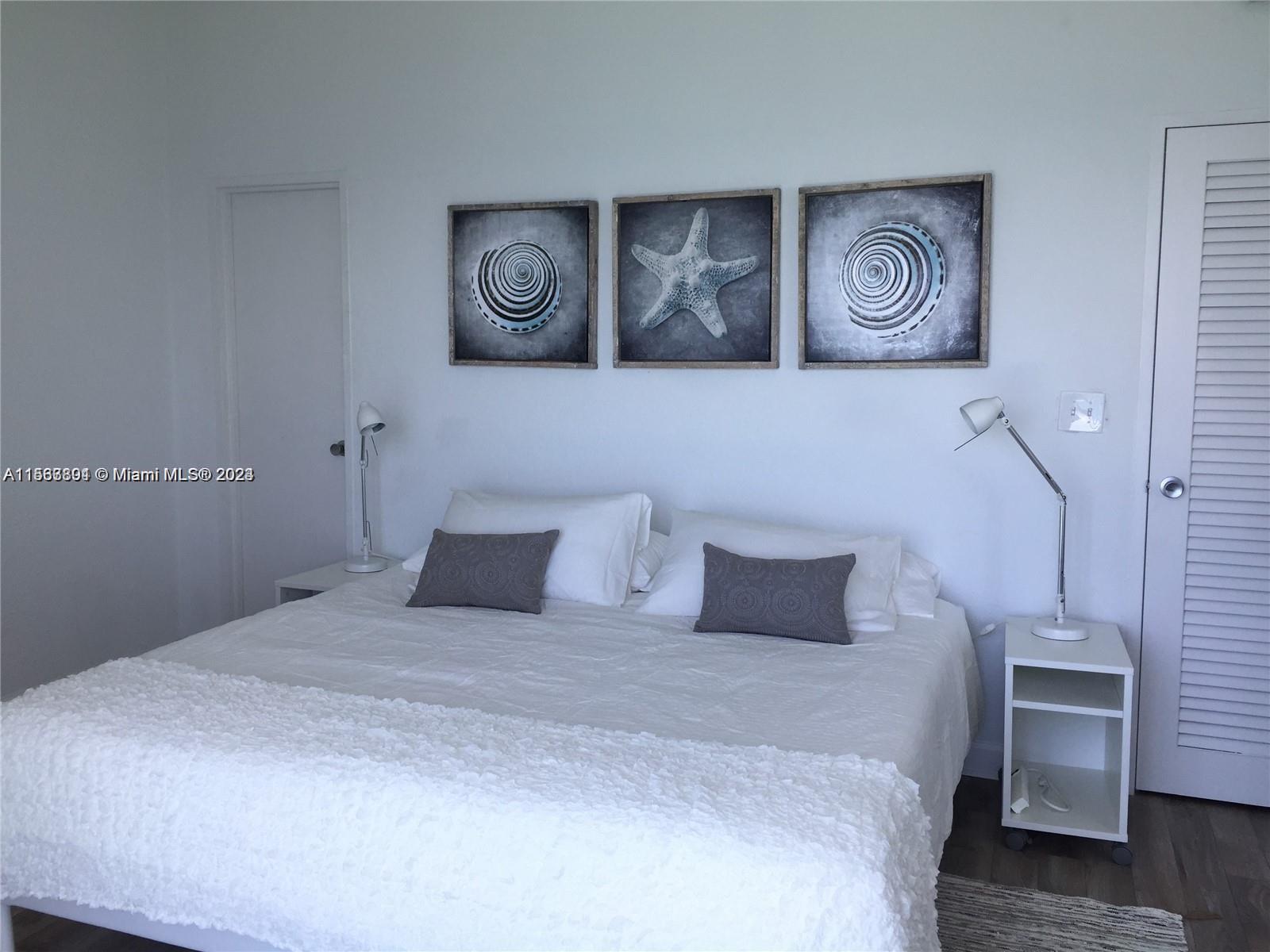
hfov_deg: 61.7
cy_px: 476
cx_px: 635
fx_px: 1064
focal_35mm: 29
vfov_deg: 48.2
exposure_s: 1/120
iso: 32
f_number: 2.2
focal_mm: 4.15
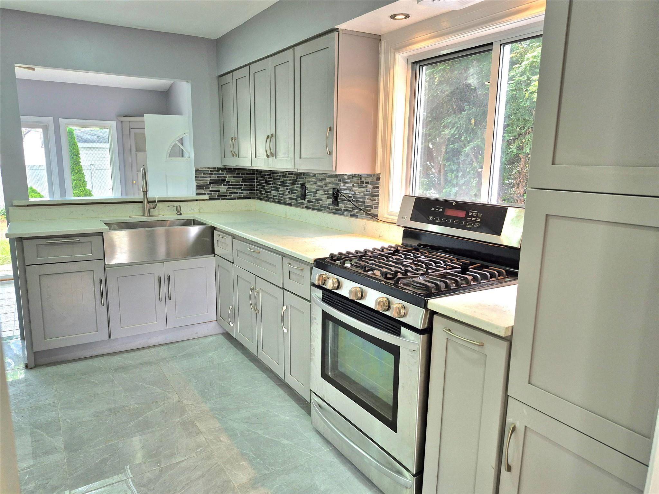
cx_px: 330
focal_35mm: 23
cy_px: 247
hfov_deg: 73.9
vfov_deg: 58.9
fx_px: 438
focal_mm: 5.4
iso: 80
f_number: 1.8
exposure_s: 1/120
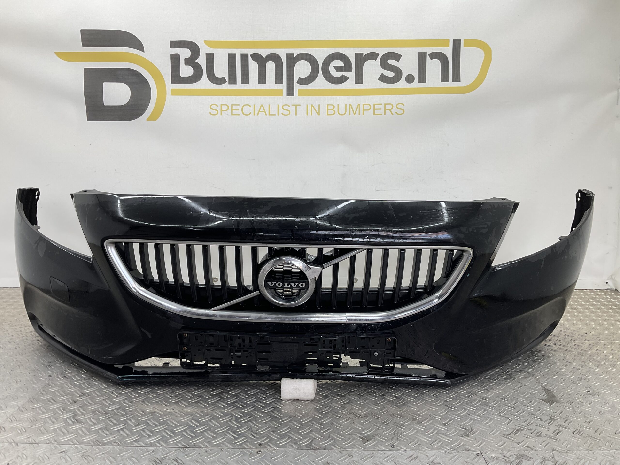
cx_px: 310
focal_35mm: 29
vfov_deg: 48.2
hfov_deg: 61.7
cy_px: 232
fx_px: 519
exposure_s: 1/120
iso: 20
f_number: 1.8
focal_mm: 3
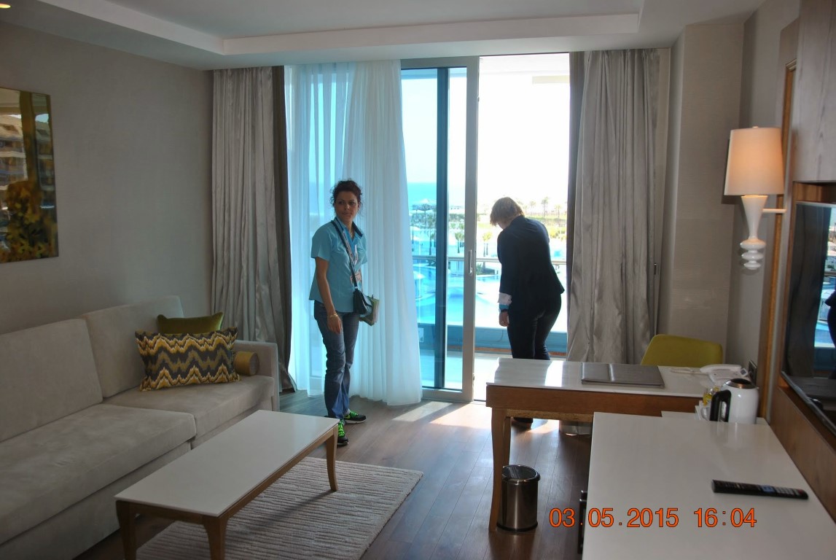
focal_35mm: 30
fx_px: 698
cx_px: 418
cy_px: 280
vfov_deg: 43.7
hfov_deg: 61.9
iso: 100
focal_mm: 20
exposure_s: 1/200
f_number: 3.8
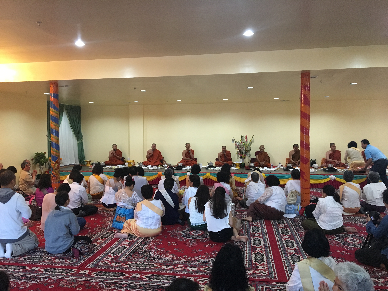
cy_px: 146
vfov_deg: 48.2
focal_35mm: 29
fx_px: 325
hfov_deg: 61.7
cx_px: 194
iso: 160
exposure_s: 1/30
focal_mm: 4.15
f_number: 2.2
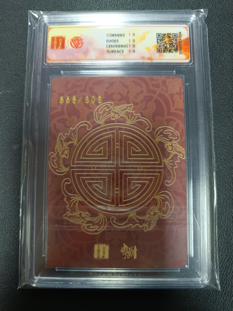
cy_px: 156
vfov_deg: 71.6
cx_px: 116
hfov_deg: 56.8
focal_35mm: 24
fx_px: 215
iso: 1072
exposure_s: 1/50
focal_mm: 5.31
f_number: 1.7
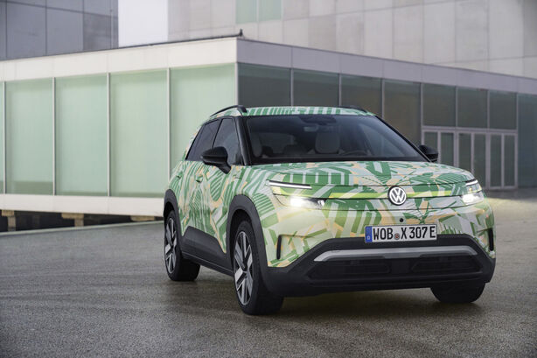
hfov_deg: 28.9
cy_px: 179
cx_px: 268
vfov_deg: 19.4
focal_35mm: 70
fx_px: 1044
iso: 800
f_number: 2.8
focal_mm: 70
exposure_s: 1/200
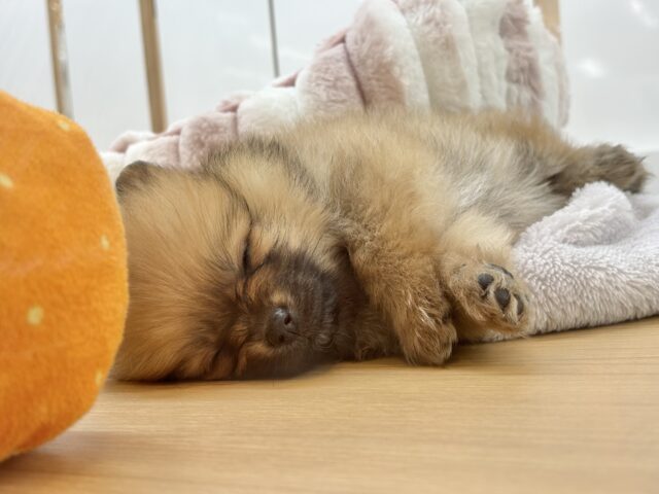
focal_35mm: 52
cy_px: 247
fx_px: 990
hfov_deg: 36.8
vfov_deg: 28.0
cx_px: 330
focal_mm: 5.96
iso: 32
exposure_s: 1/50
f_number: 1.6
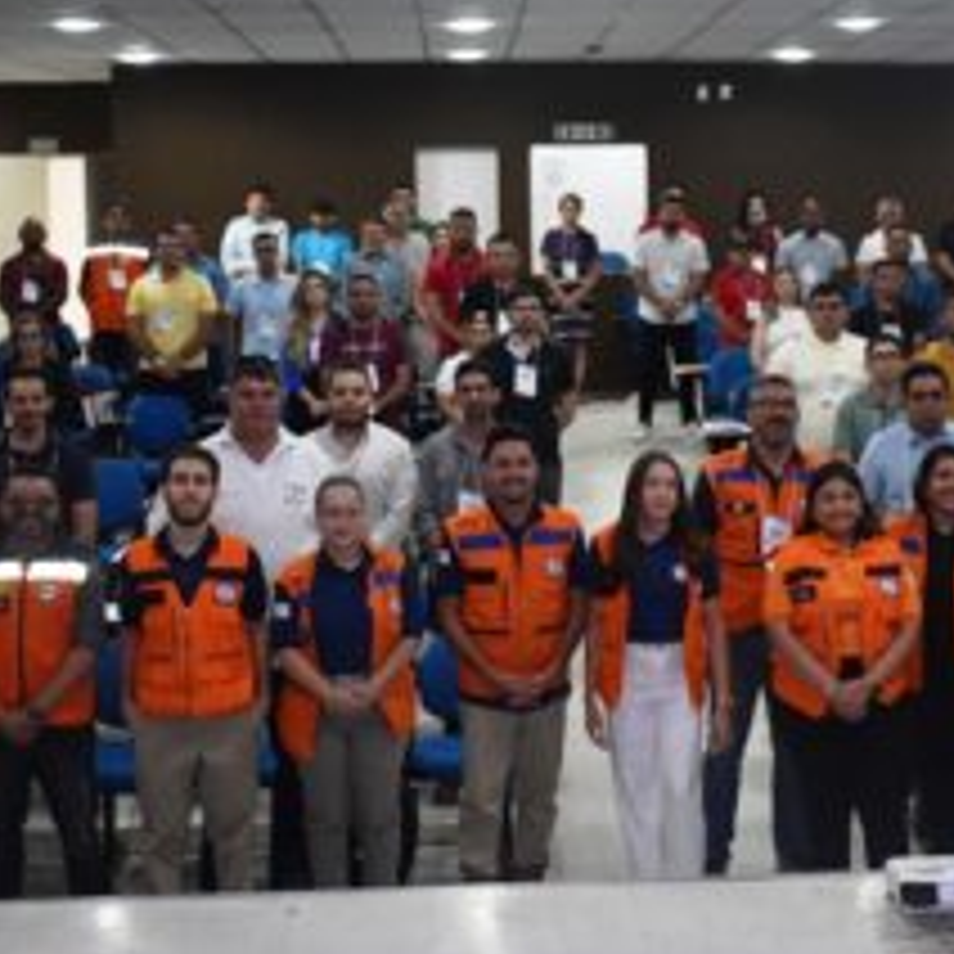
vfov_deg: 28.1
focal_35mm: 61
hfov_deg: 28.0
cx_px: 616
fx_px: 1902
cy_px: 400
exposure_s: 1/60
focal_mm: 26
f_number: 4
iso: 1600
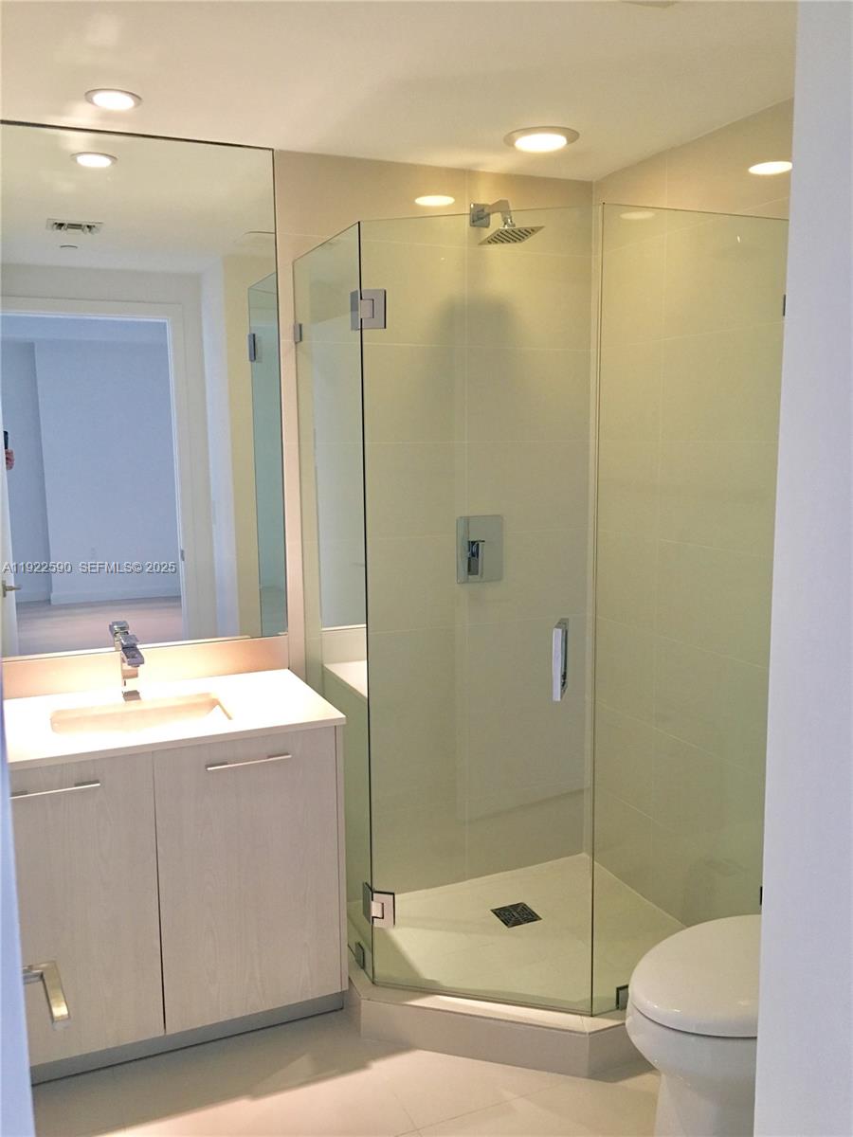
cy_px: 568
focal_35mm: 29
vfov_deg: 61.7
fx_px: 953
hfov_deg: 48.2
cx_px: 426
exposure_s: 1/30
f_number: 2.2
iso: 100
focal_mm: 4.15
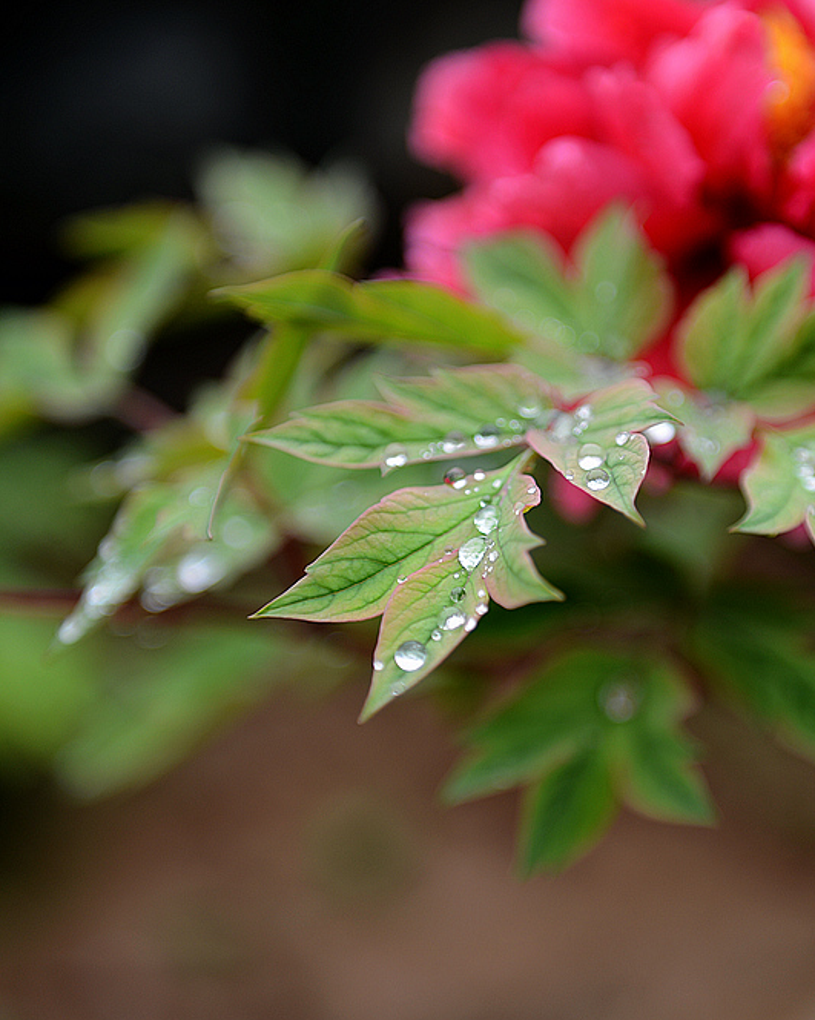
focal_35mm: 99
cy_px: 511
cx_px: 582
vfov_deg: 19.4
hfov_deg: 15.5
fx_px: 2986
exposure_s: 1/500
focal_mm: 70
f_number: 2.8
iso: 160
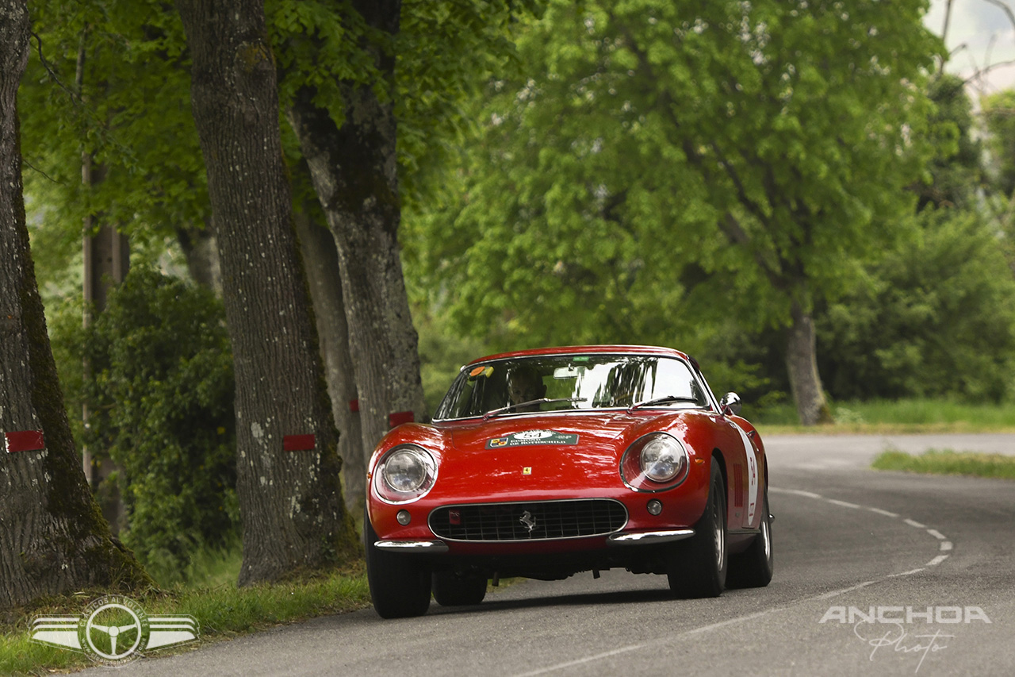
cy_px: 338
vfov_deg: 7.0
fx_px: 5497
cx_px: 508
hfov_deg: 10.5
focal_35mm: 195
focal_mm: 130
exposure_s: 1/1000
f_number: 2.8
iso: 400
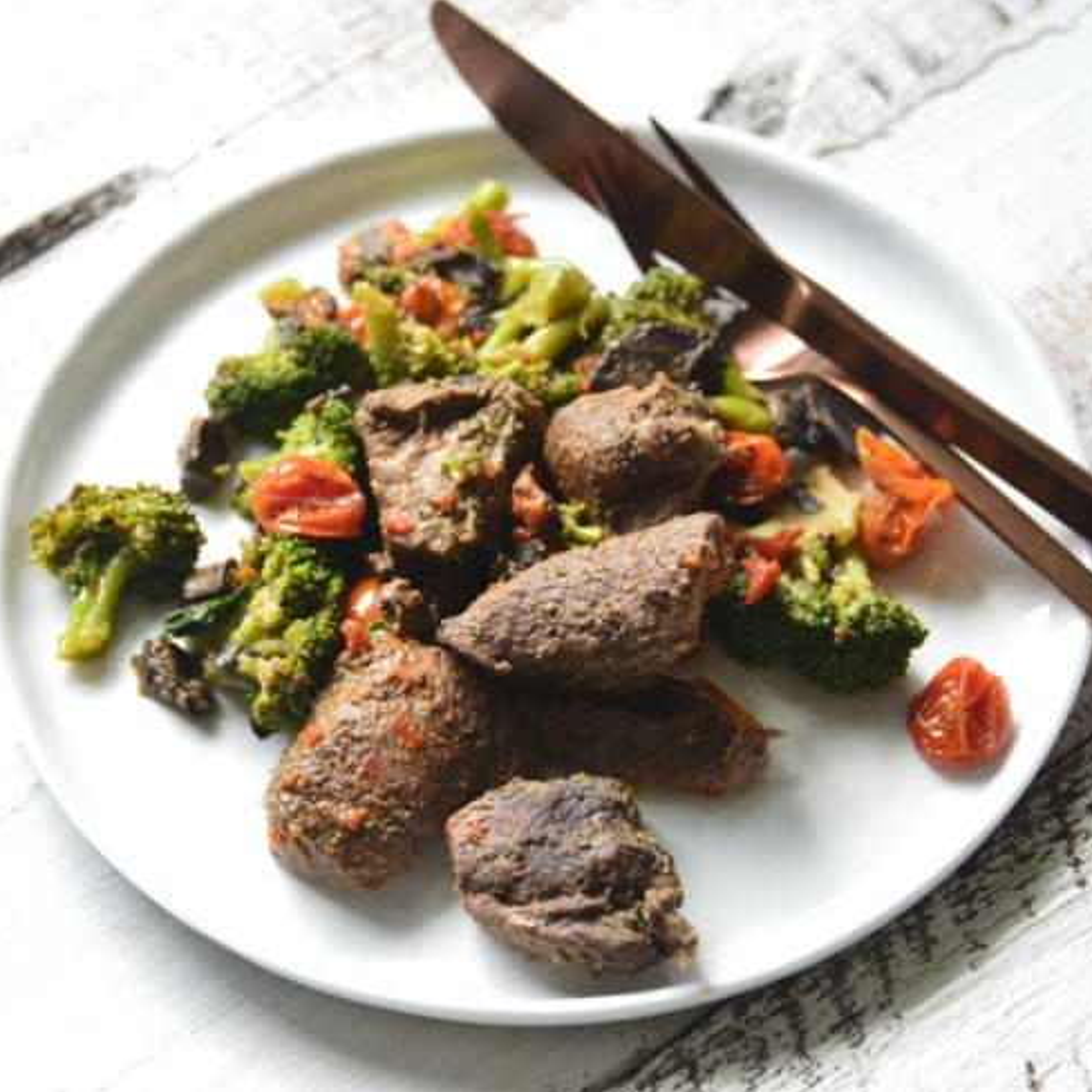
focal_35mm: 173
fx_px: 6174
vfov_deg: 10.1
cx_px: 565
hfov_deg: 10.1
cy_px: 545
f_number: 5.6
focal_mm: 135
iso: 640
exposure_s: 1/25
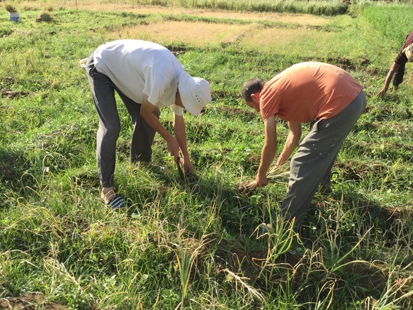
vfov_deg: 45.4
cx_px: 206
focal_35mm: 31
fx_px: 370
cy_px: 155
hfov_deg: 58.4
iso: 25
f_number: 2.4
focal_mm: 3.3
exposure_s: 1/525
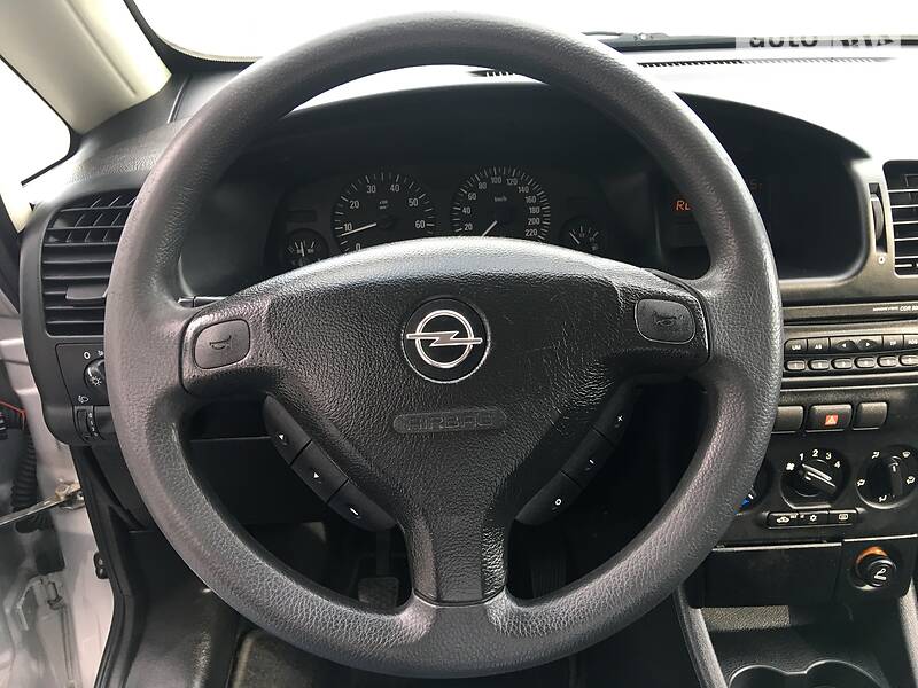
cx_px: 459
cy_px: 344
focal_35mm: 29
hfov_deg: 61.7
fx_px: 769
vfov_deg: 48.2
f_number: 2.2
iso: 32
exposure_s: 1/33
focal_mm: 4.2
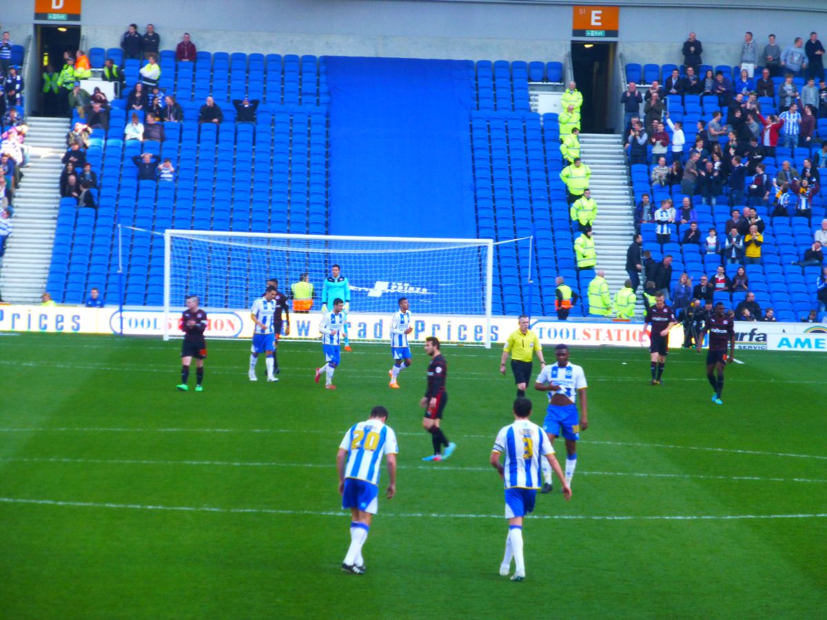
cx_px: 414
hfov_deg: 8.6
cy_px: 310
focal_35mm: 231
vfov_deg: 6.4
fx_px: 5519
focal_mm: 41.3
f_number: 5.6
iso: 200
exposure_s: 1/80
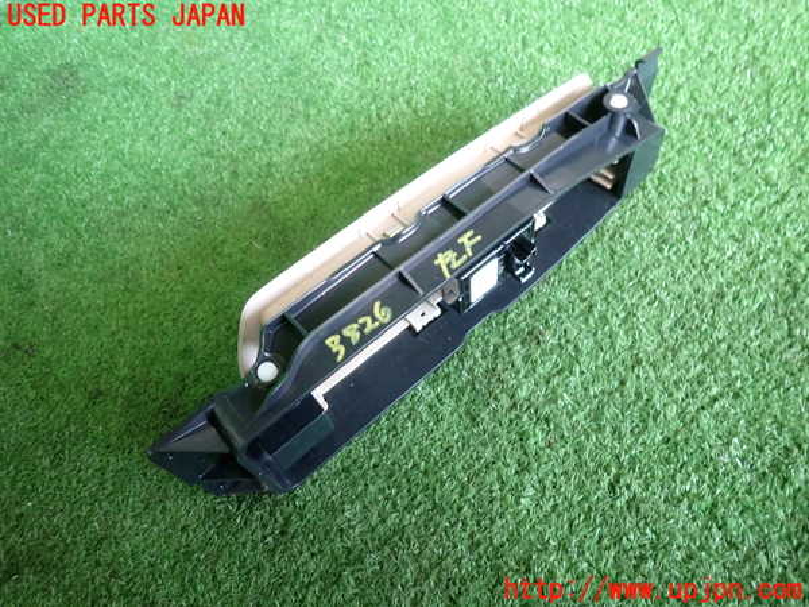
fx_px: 584
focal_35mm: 25
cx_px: 404
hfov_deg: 69.4
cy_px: 304
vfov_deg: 54.9
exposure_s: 1/30
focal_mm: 4.5
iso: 200
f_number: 2
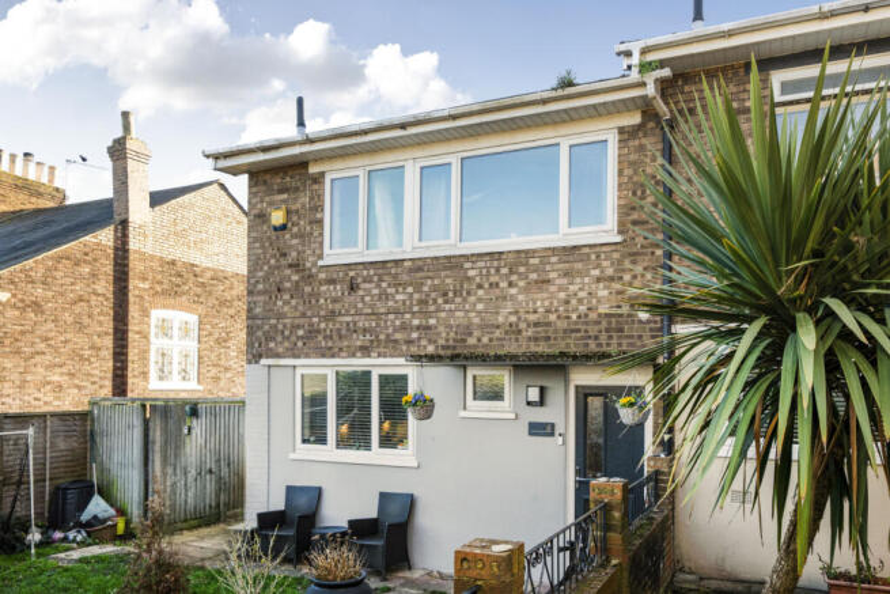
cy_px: 297
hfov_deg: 73.7
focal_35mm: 24
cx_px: 445
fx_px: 593
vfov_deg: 53.2
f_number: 8
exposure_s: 1/200
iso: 400
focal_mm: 16
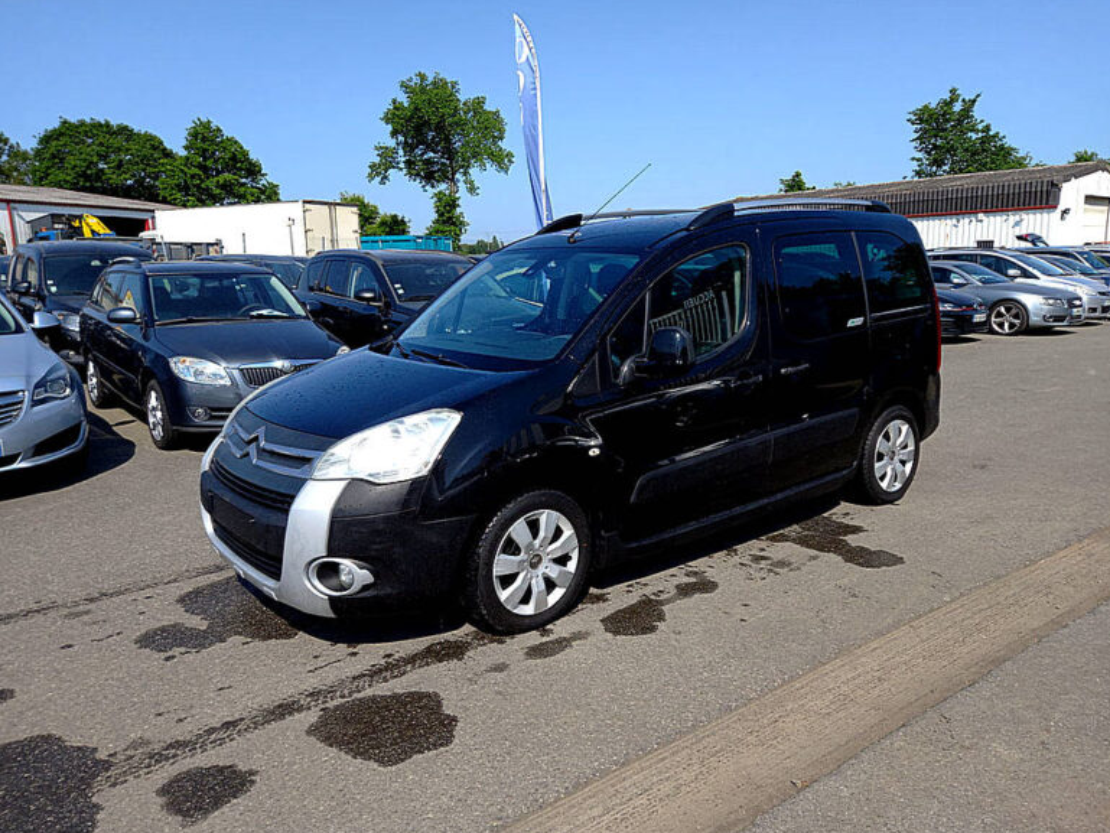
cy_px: 429
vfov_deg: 53.1
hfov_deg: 67.3
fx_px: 834
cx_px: 554
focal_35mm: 26
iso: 32
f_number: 2
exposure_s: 1/926
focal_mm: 4.6
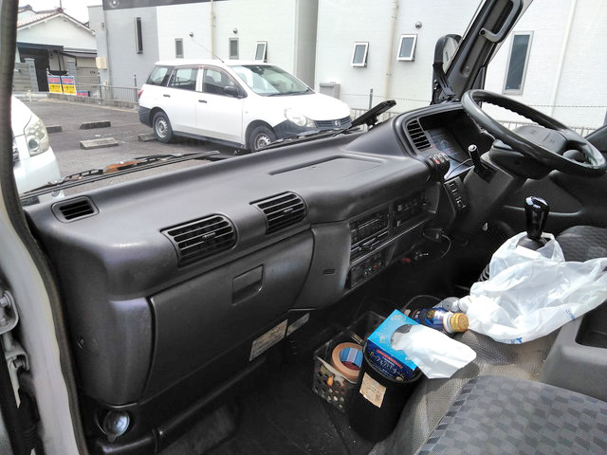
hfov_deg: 65.3
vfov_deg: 51.4
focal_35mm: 27
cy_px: 228
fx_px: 473
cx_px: 304
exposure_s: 1/345
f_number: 2.2
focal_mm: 3.46
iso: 60
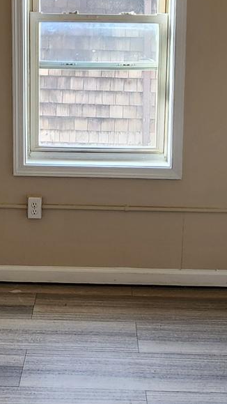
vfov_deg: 39.9
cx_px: 75
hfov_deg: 23.8
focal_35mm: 50
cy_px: 91
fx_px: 535
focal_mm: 2.2
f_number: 2.2
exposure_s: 1/60
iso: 80
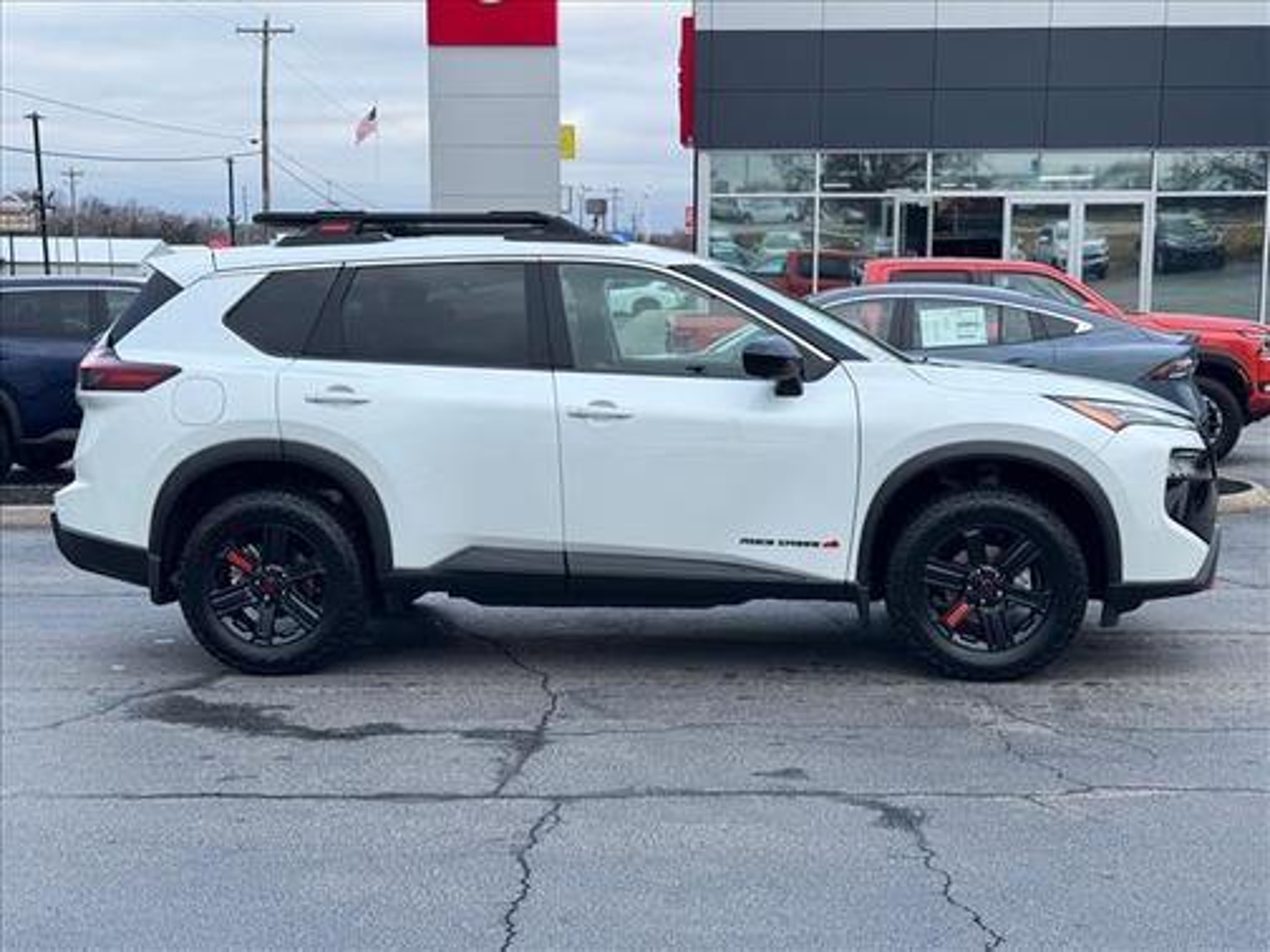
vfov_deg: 30.3
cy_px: 476
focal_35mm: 48
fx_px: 1761
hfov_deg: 39.7
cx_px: 635
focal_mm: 6.76
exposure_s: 1/1133
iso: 64
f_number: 1.78
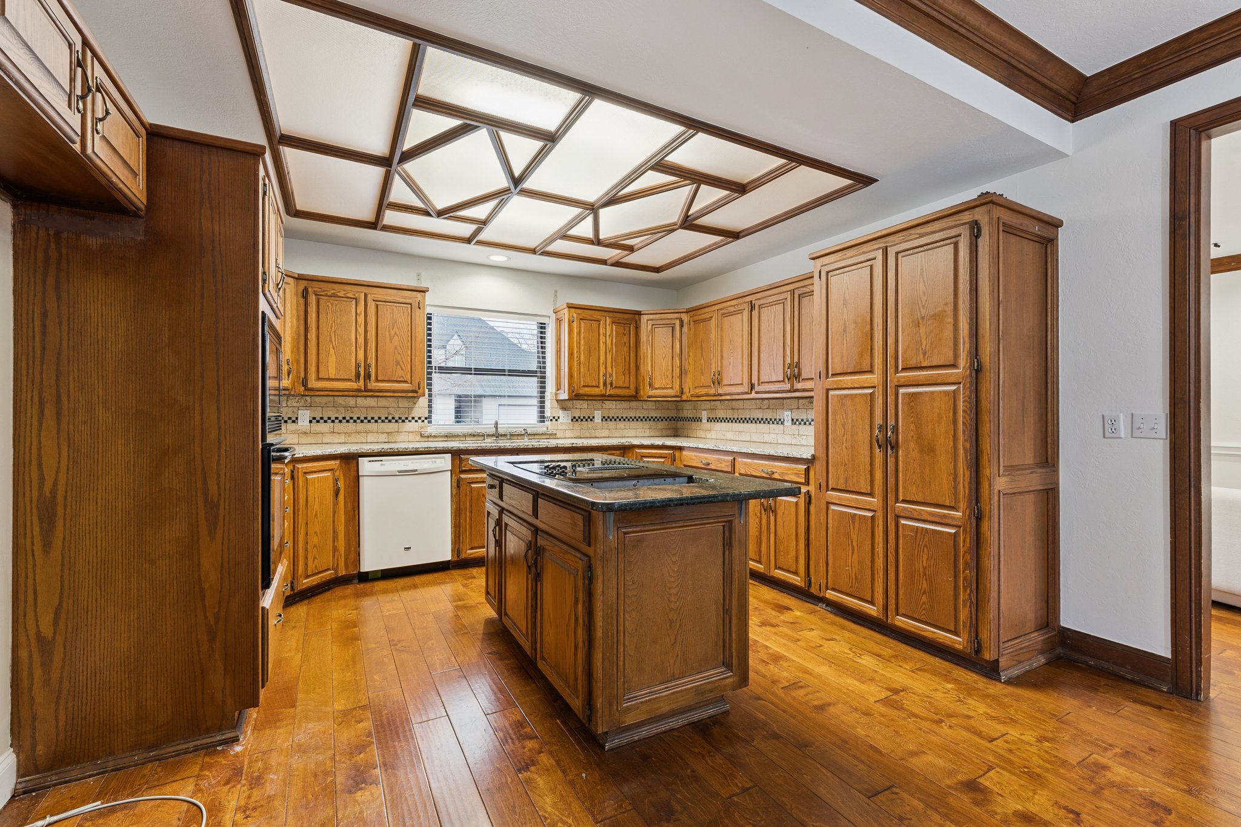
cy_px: 414
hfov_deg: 99.3
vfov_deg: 76.2
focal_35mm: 15
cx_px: 620
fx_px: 527
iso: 200
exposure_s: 1/3.33
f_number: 10
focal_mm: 15.3
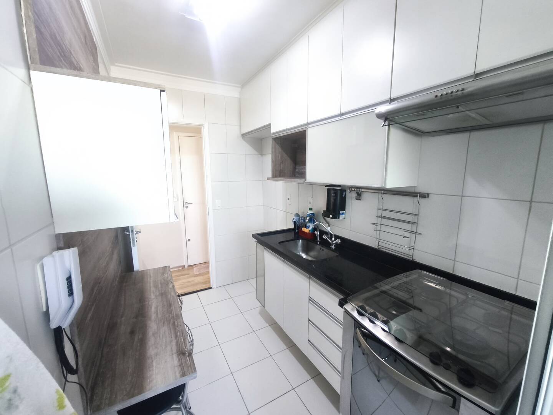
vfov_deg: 81.7
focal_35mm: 15
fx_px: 240
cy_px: 208
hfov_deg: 98.2
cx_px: 276
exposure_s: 1/24
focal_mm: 1.91
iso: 640
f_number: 2.2
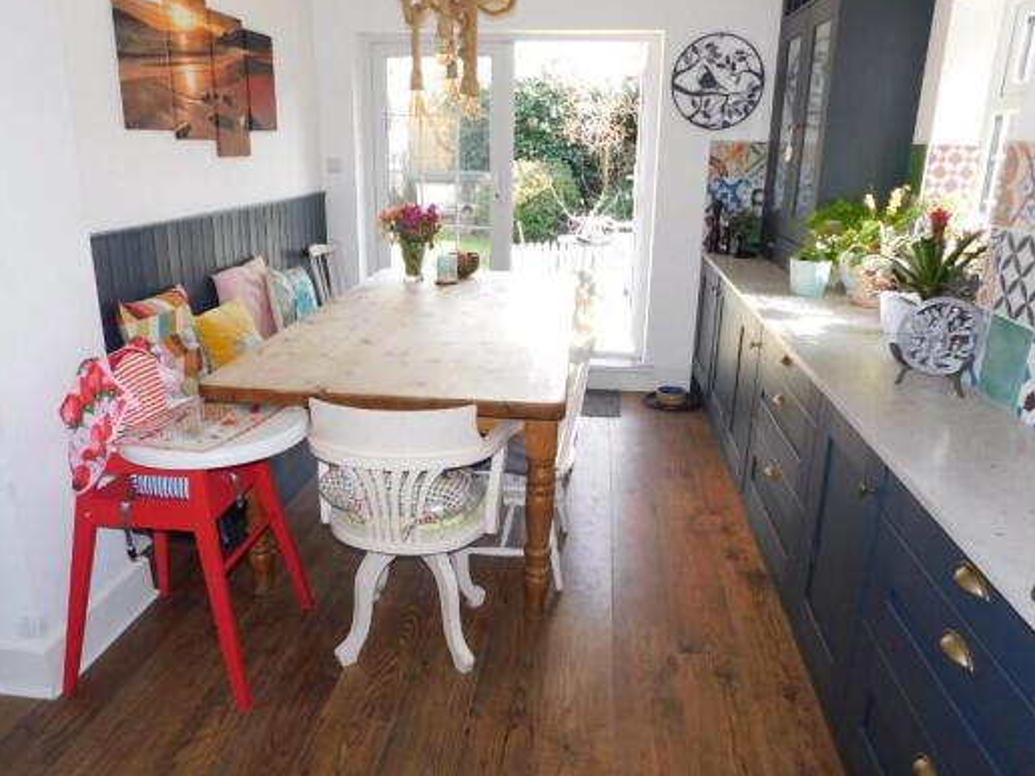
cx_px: 500
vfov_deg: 53.1
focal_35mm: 26
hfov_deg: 67.3
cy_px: 384
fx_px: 777
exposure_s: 1/60
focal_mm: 4
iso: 125
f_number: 3
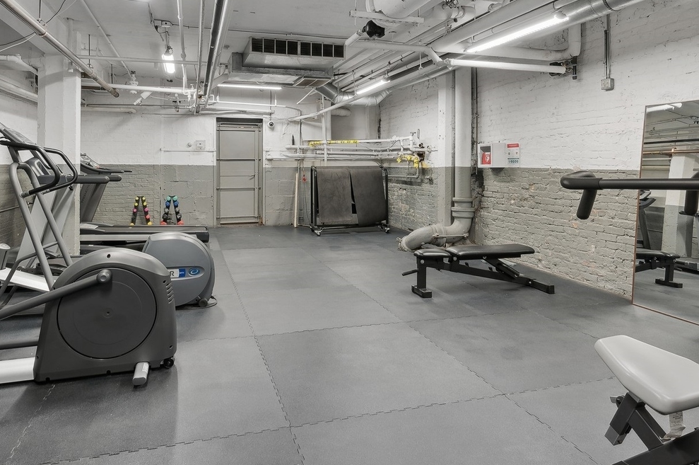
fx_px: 446
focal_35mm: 23
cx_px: 317
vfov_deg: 54.2
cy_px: 166
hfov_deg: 76.0
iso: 100
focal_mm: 14
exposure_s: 1/2.5
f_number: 10
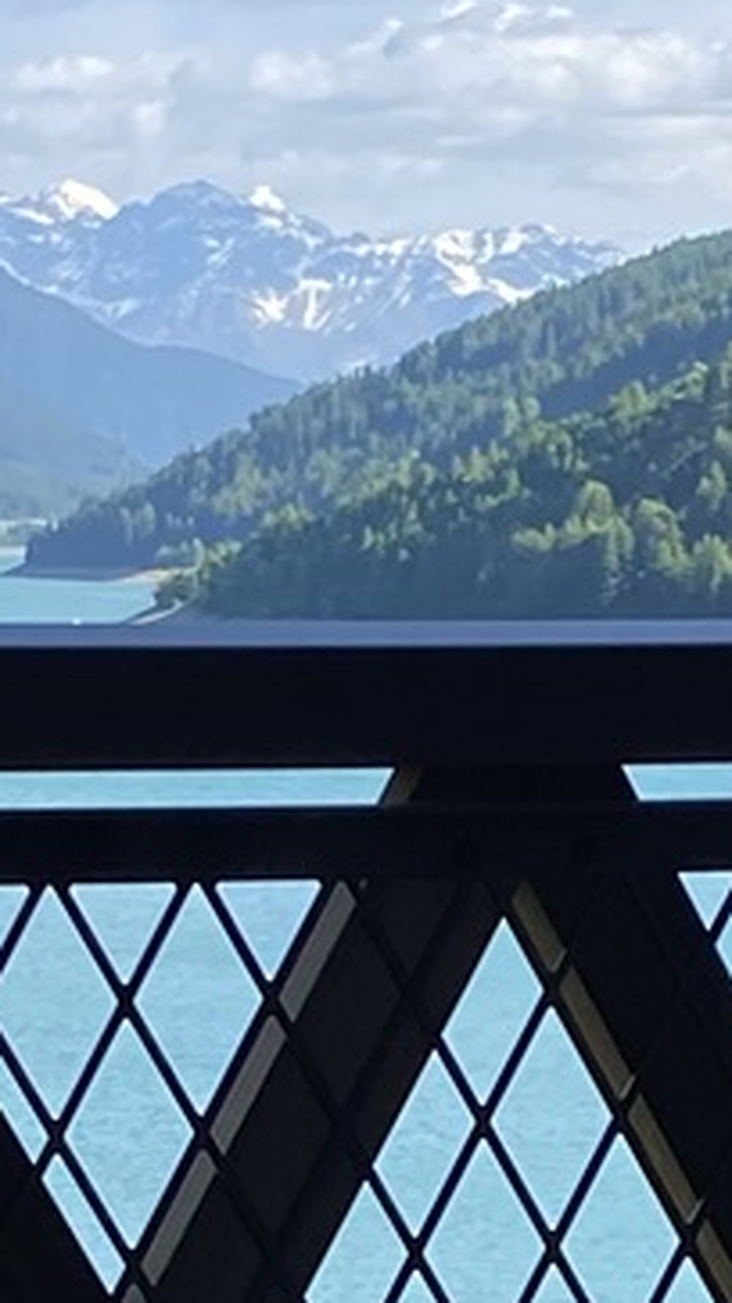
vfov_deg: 13.2
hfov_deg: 7.8
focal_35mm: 156
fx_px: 5387
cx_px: 434
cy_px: 1802
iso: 32
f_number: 1.8
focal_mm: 4.25
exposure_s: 1/1330
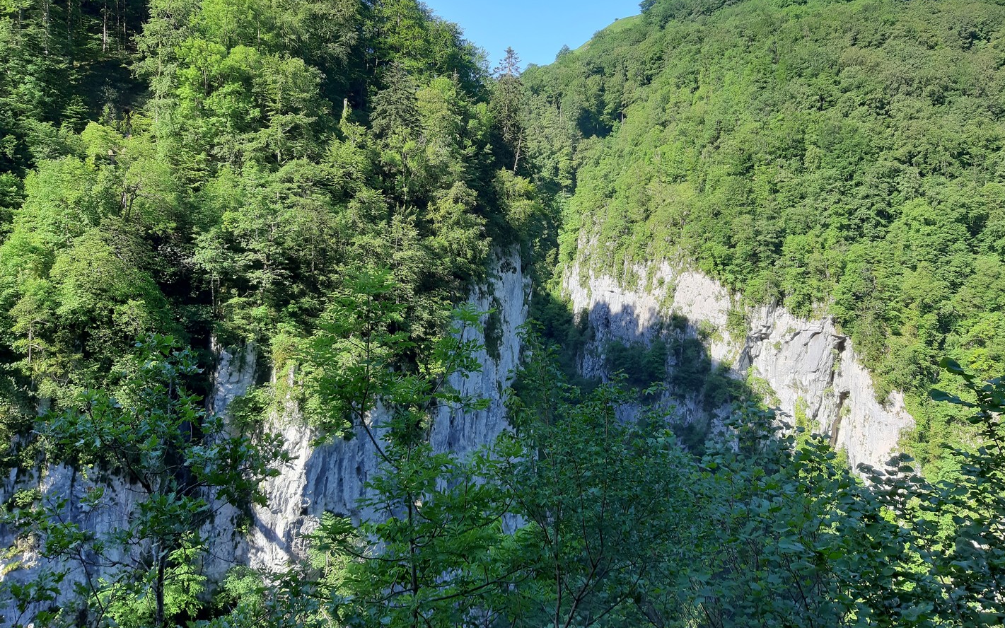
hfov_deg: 64.6
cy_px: 274
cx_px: 498
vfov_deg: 43.1
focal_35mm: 29
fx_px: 794
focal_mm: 3.93
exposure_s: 1/320
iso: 40
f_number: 1.7
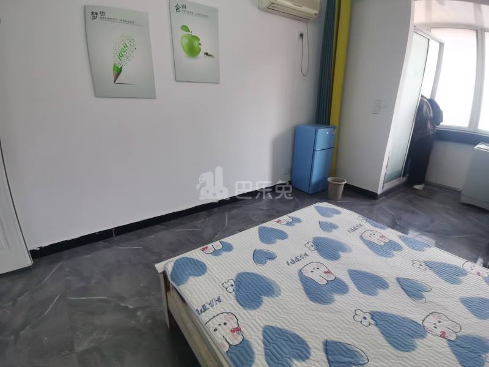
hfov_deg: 91.0
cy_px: 184
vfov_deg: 74.7
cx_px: 244
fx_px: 240
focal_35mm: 17
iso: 160
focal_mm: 1.78
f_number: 2.4
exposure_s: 1/33.3
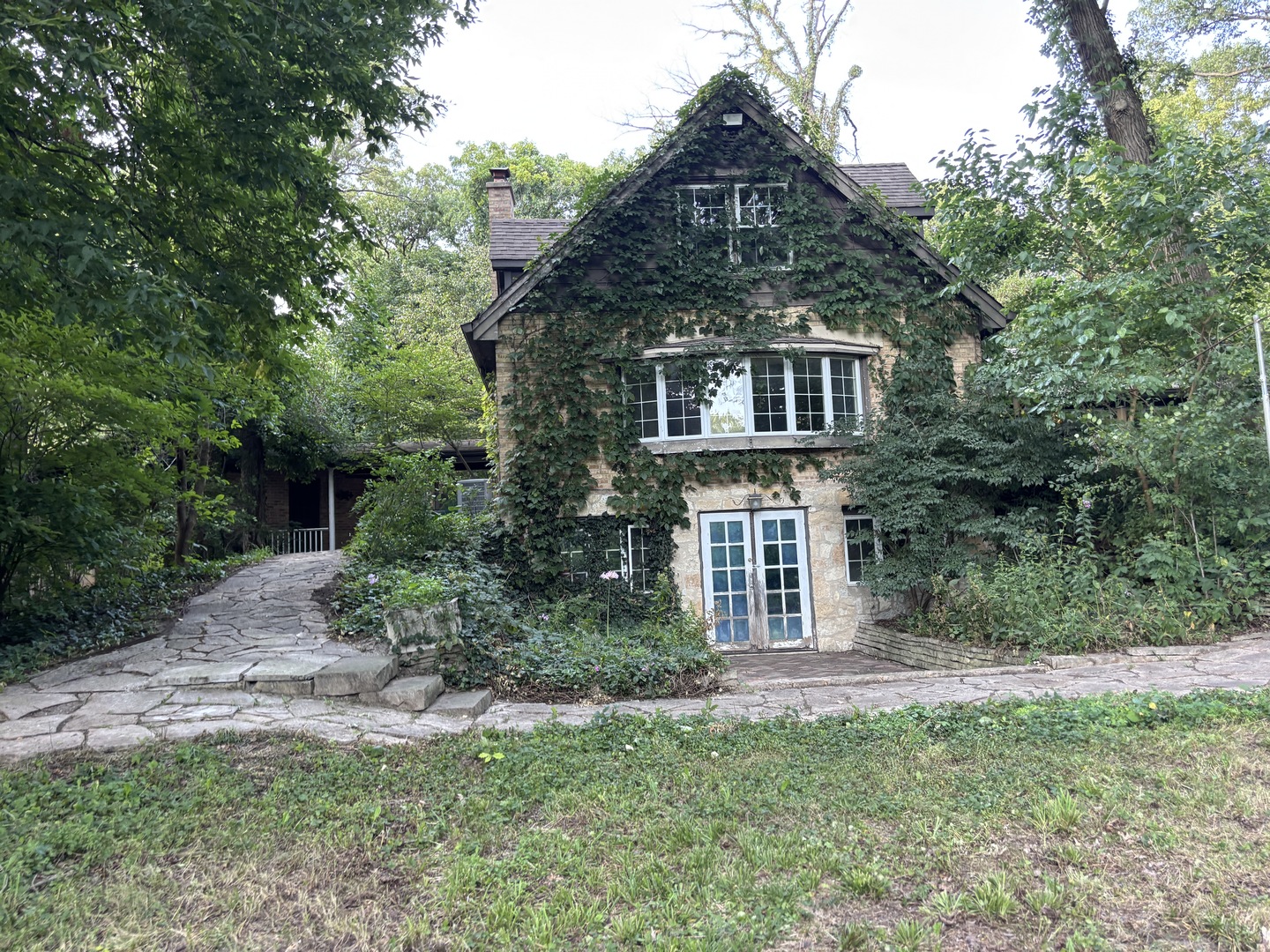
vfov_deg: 53.1
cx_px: 635
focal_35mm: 26
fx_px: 954
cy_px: 476
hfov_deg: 67.3
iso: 125
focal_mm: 5.96
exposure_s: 1/106
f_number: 1.6
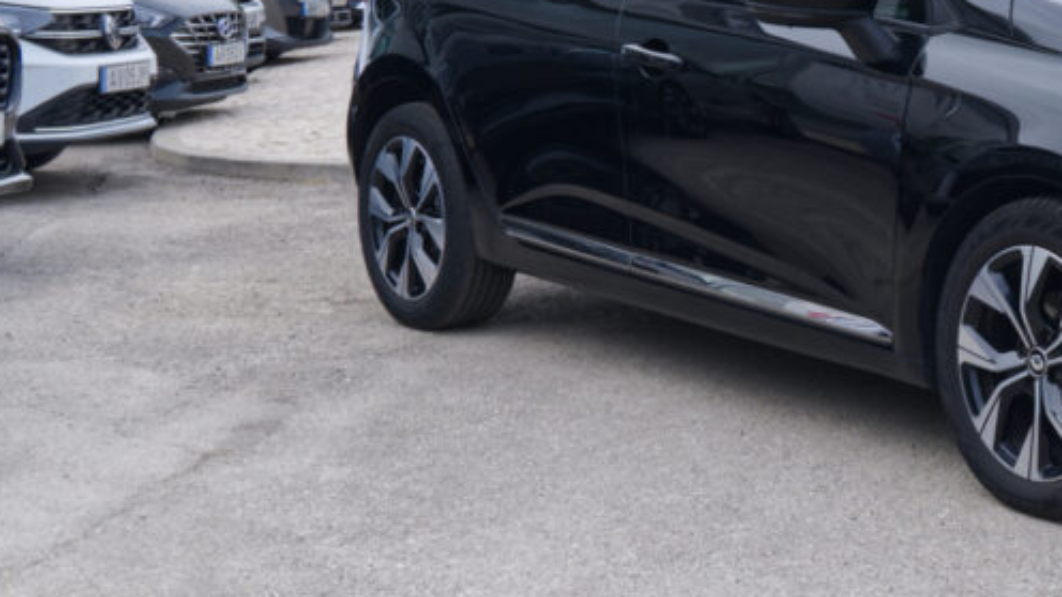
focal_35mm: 80
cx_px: 1049
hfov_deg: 25.3
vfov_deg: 15.0
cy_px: 134
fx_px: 2253
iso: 160
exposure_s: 1/100
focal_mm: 24.9
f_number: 9
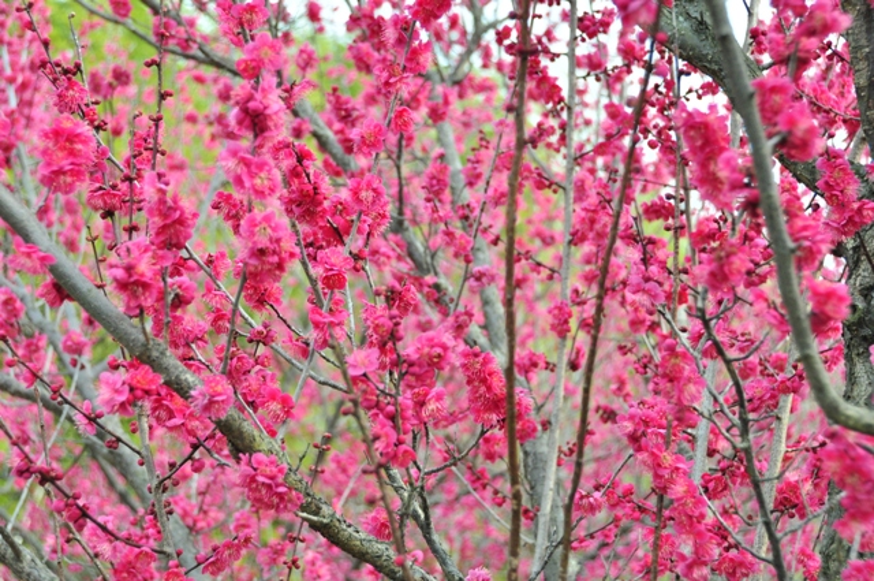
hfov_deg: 33.4
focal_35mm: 60
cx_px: 437
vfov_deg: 22.6
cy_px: 290
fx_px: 1455
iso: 800
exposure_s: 1/1000
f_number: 4.5
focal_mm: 40
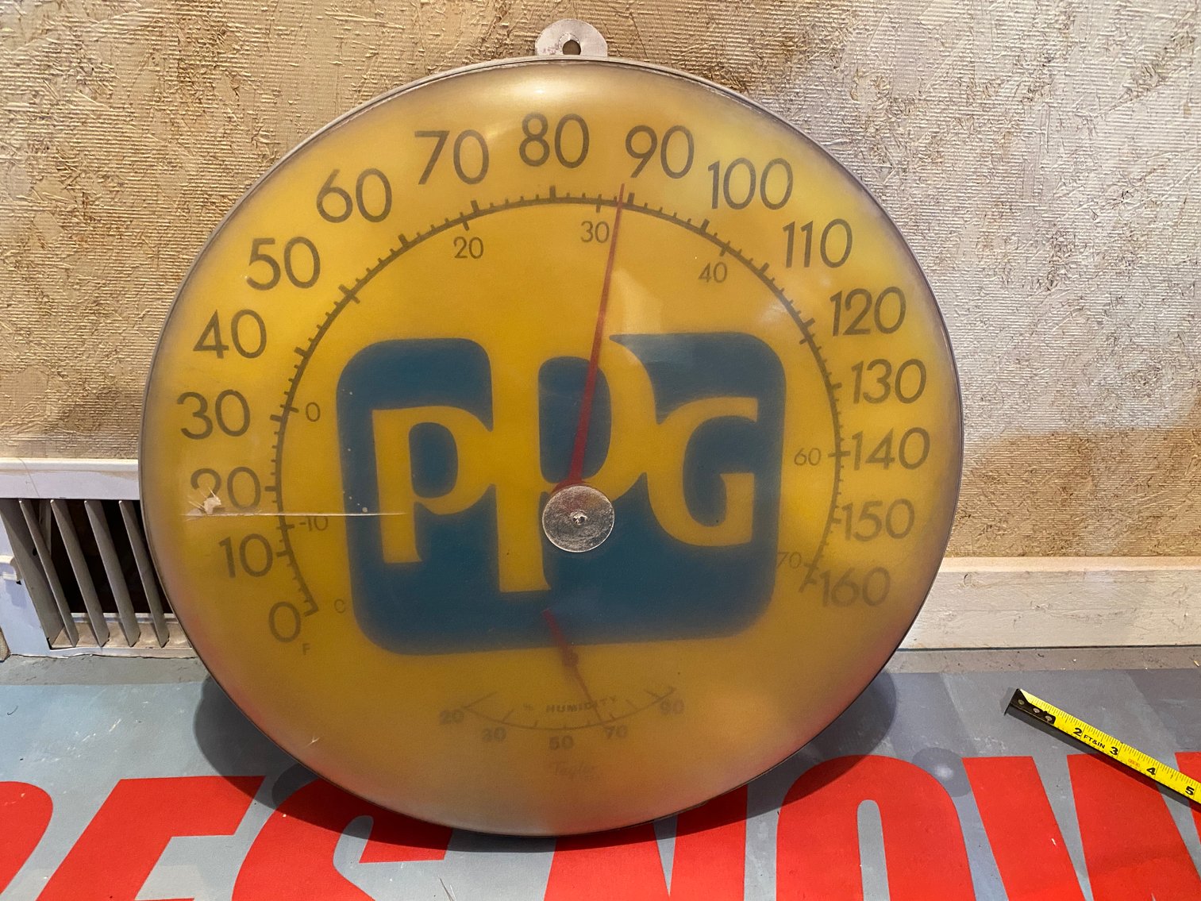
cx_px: 600
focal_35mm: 26
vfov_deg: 53.1
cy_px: 450
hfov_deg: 67.3
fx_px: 902
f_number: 1.8
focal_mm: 4.25
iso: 500
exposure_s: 1/60
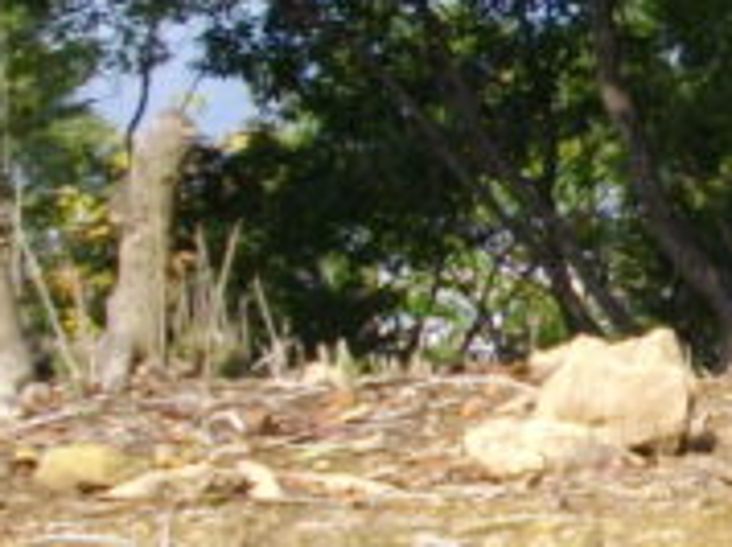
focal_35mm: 213
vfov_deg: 7.0
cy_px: 284
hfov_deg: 9.1
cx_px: 1102
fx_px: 4498
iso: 100
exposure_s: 1/160
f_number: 5.6
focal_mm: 6.2
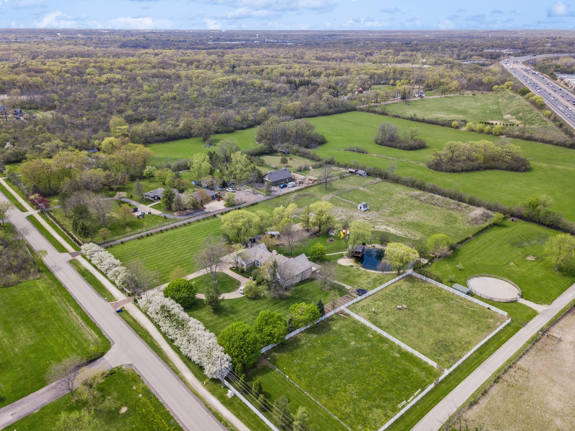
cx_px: 288
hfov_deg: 67.3
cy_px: 216
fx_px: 432
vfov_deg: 53.0
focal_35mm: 26
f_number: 2.2
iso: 100
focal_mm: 4.73
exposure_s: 1/800
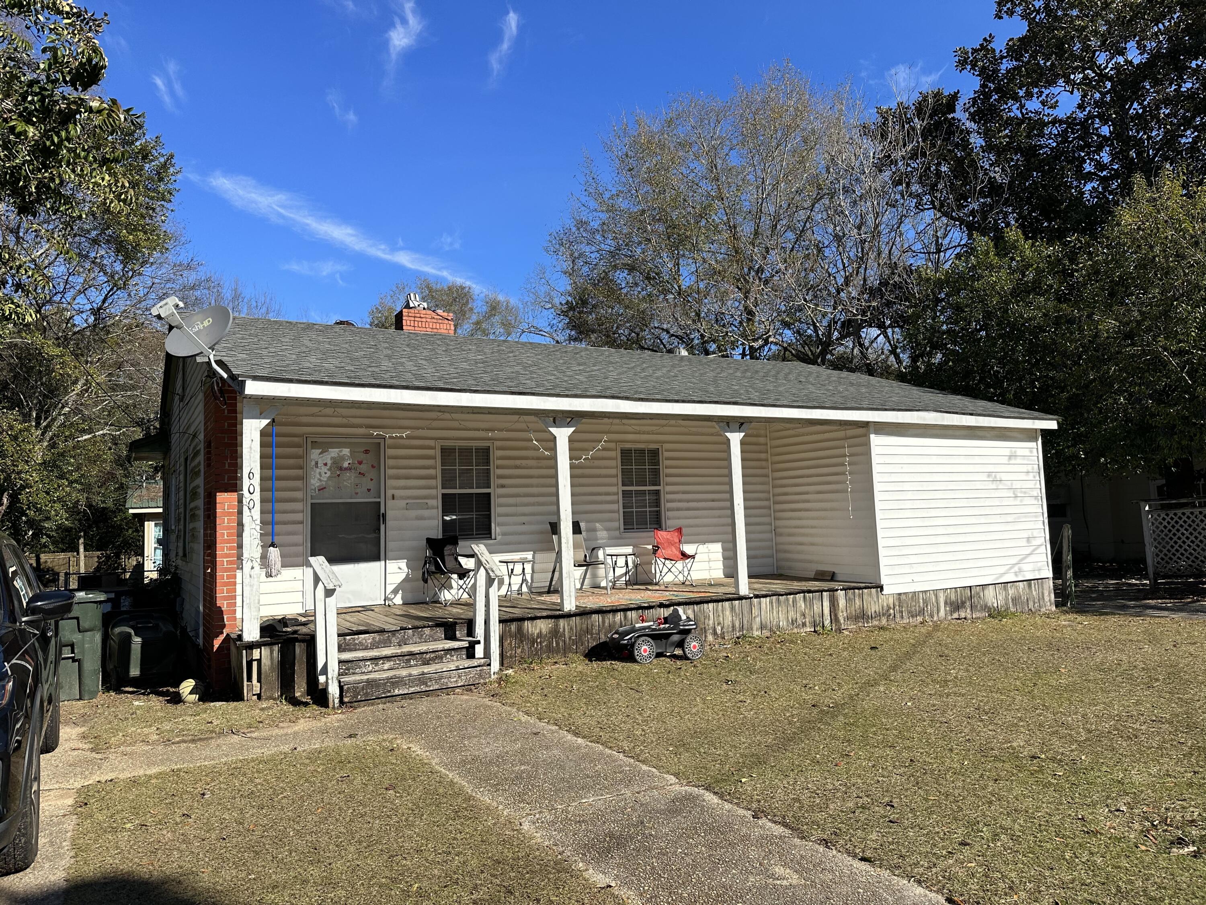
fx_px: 836
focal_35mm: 24
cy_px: 452
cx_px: 603
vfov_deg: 56.8
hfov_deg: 71.6
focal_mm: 6.86
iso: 80
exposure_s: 1/4545
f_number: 1.78
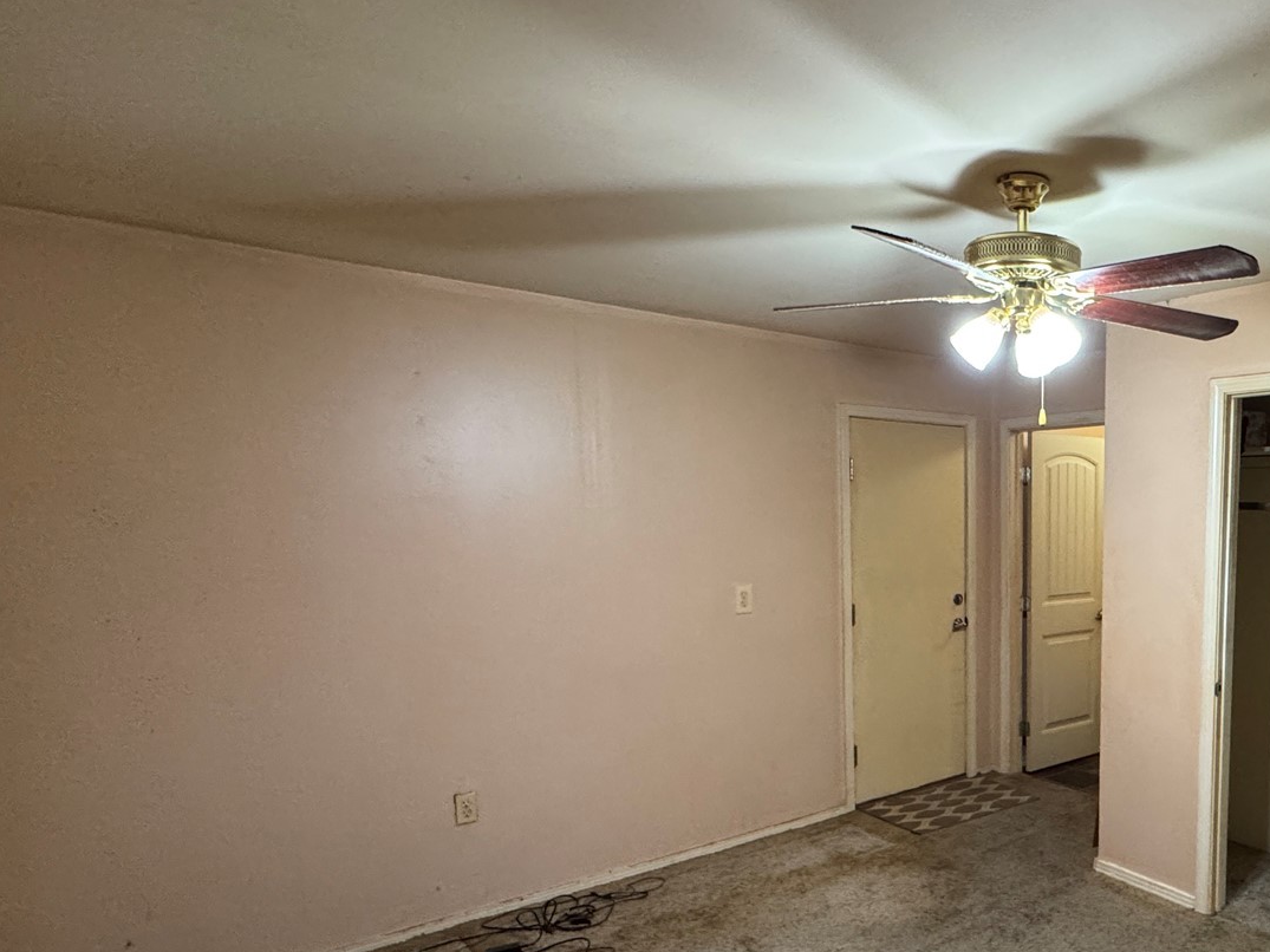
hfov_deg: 63.9
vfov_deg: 54.2
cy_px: 602
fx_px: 917
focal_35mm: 25
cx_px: 1001
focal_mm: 2.22
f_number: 2.2
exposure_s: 1/60
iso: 500
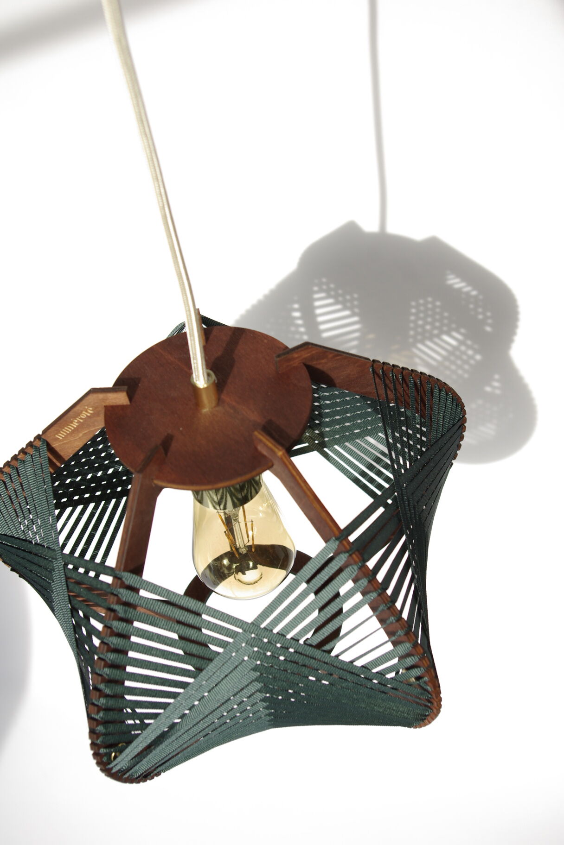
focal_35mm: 52
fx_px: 1234
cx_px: 282
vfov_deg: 37.9
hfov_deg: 25.8
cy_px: 422
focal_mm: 35
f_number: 5.6
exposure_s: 1/200
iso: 160
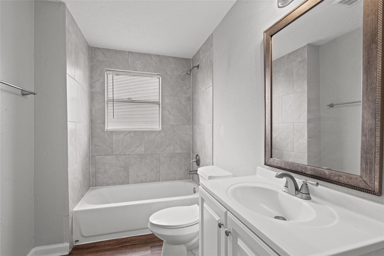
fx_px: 171
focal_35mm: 16
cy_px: 128
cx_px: 192
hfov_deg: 96.7
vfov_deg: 73.7
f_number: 11
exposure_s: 1/2.5
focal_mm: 16
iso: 1250
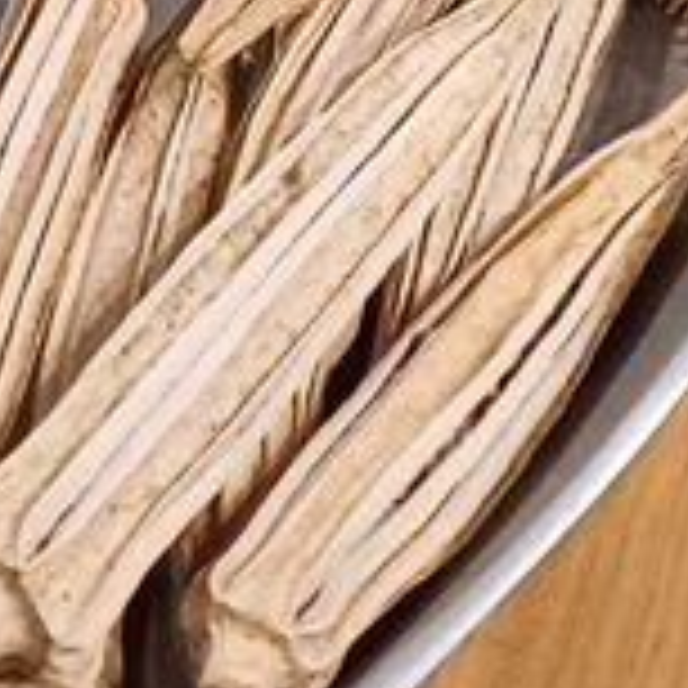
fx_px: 3238
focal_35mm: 144
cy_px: -1354
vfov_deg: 9.5
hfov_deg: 11.4
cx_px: -490
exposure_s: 1/50
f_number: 1.8
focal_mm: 4.65
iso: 400
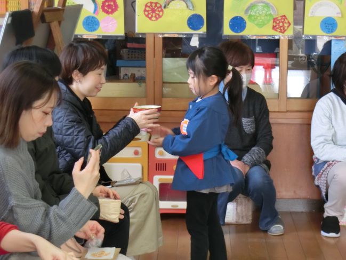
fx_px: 1070
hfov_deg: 18.4
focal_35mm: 107
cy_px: 130
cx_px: 173
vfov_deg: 13.8
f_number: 5.7
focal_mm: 19.1
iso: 800
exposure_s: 1/40
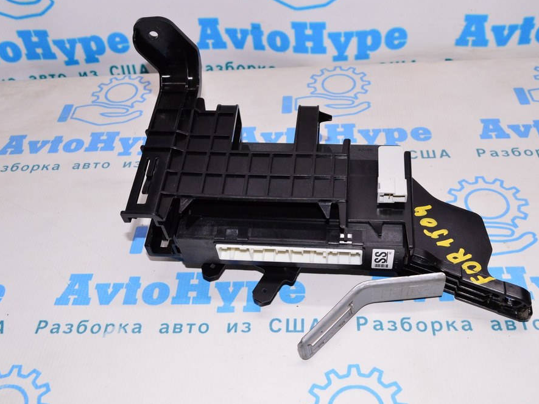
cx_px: 277
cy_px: 205
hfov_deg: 46.8
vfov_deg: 36.0
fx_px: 623
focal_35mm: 40
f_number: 8
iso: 1600
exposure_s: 1/125
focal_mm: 24
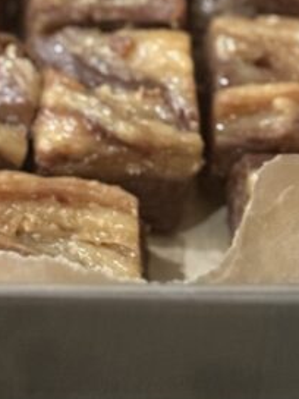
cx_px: -16
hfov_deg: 8.2
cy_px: -104
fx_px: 2085
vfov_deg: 10.7
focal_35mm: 181
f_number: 1.78
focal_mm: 6.76
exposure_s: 1/24
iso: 640
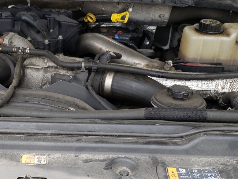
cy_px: 139
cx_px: 60
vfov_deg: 22.7
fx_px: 440
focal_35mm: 64
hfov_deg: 29.8
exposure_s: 1/526
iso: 50
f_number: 1.5
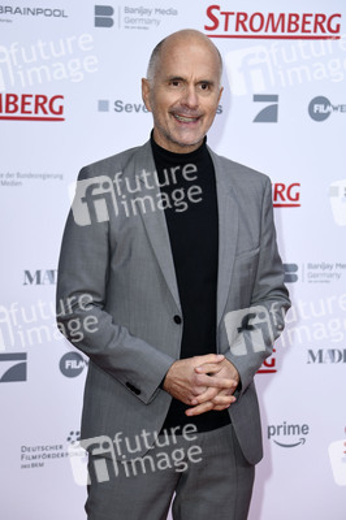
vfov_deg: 20.4
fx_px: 1444
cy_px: 260
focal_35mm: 100
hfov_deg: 13.7
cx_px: 173
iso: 500
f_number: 5.3
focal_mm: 100
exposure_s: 1/250
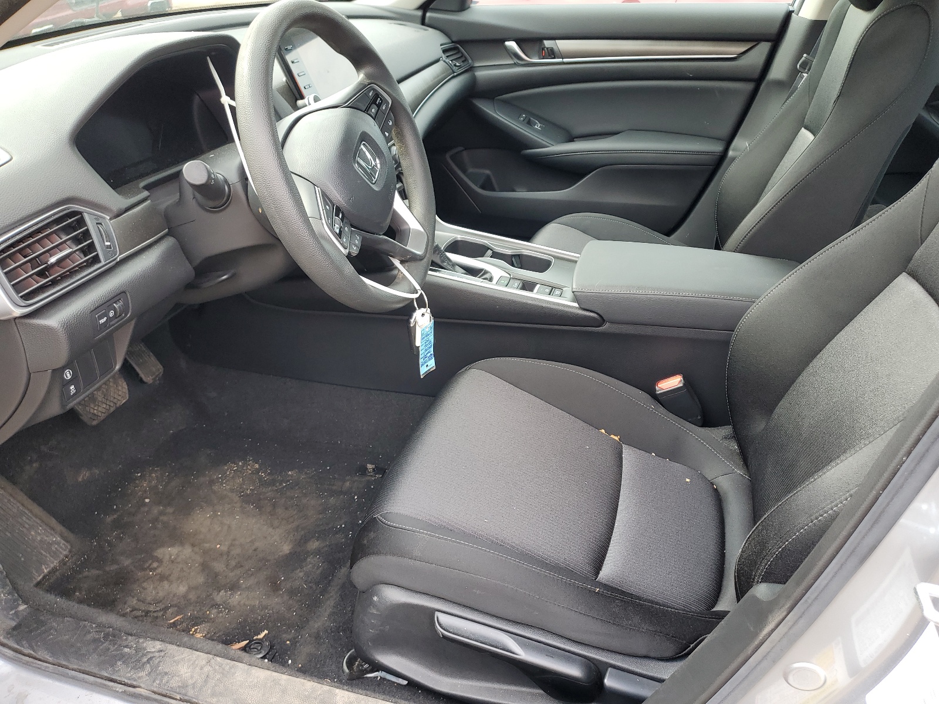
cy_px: 352
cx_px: 470
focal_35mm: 26
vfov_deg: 53.1
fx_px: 705
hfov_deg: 67.3
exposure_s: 1/120
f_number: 1.5
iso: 50
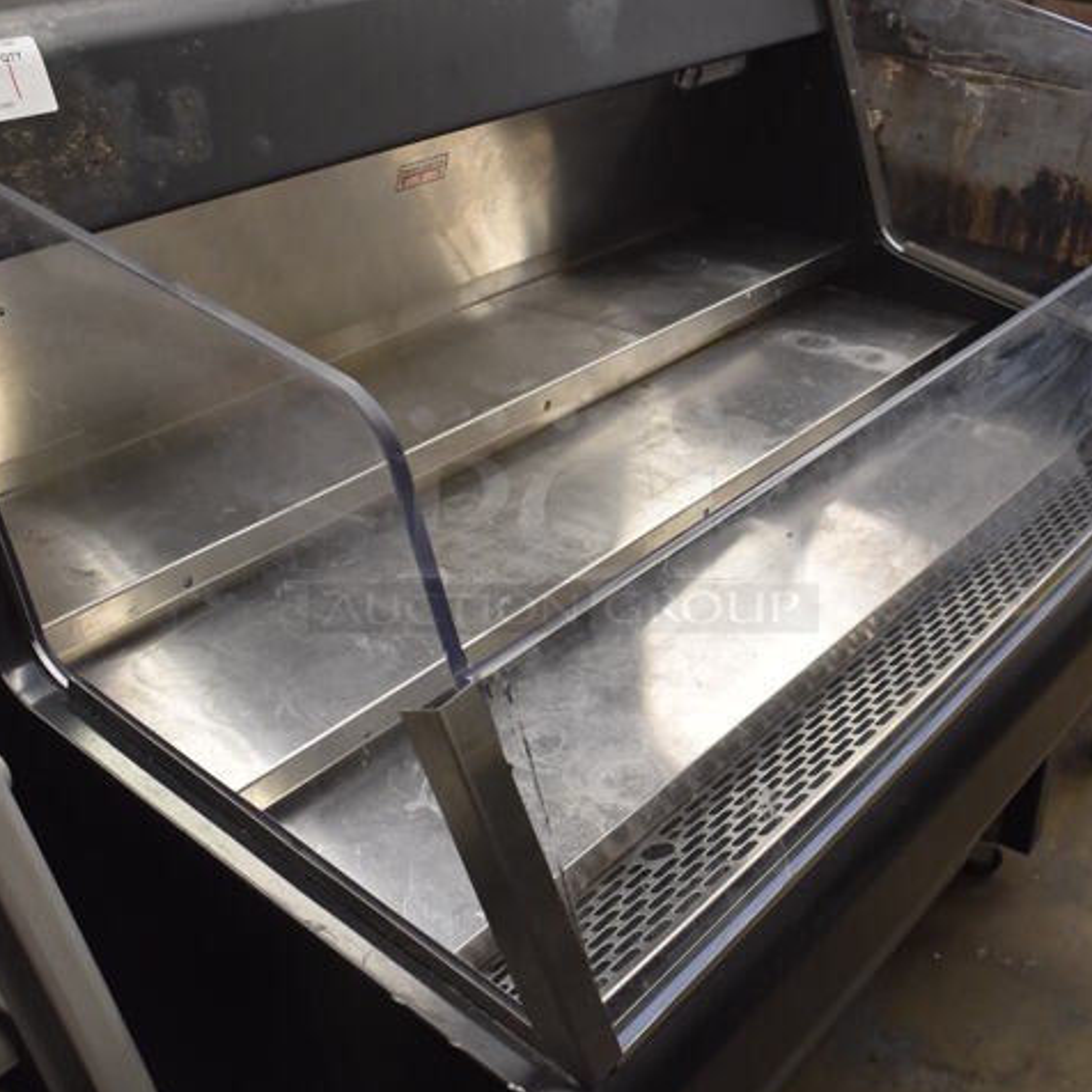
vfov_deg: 38.3
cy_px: 513
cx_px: 564
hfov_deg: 38.3
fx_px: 1570
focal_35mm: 44
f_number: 3.5
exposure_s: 1/125
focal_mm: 18
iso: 1000
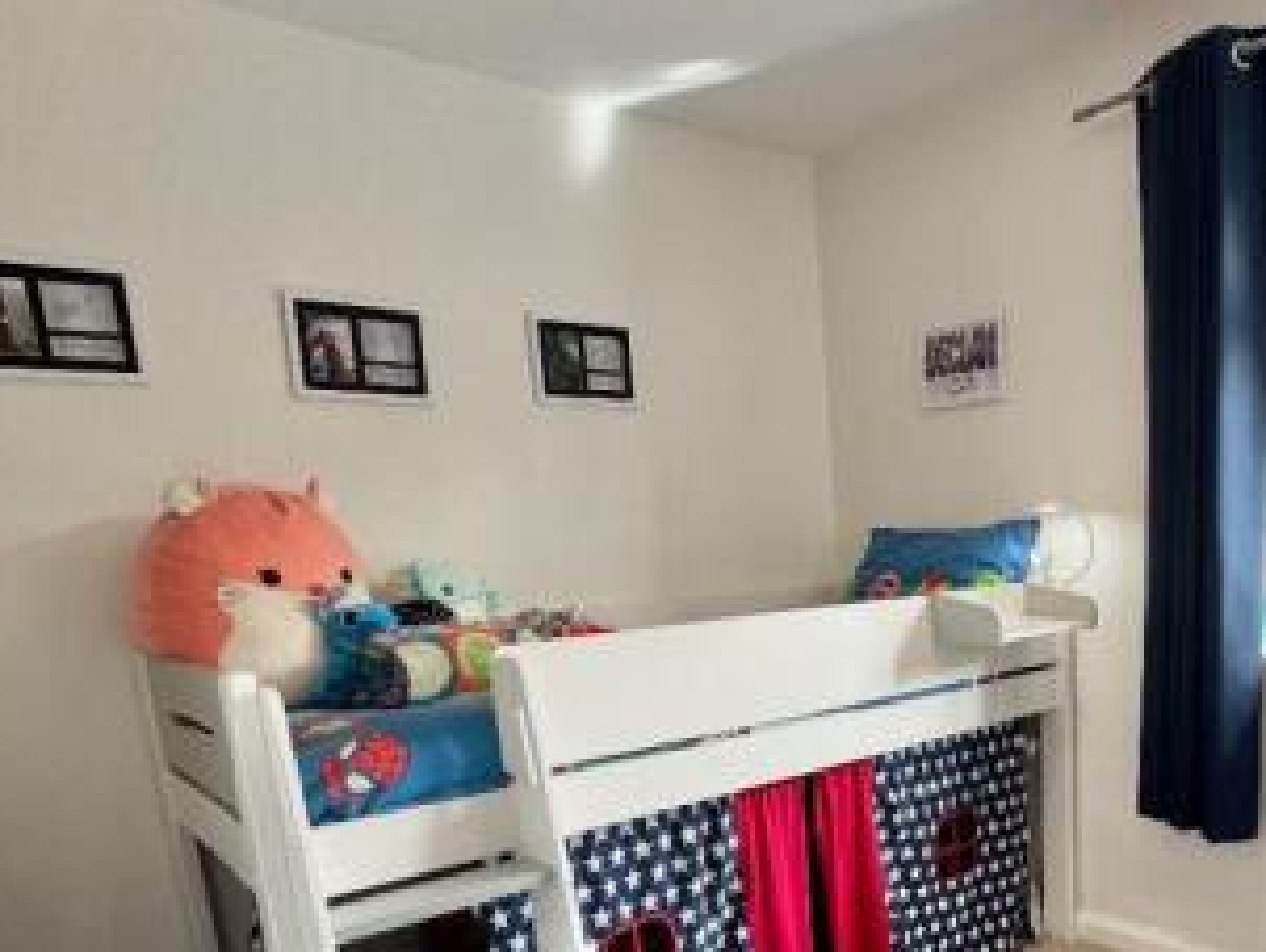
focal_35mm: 27
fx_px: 988
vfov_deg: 49.0
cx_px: 836
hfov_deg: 63.7
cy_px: 736
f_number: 2.2
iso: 80
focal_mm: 2.22
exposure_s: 1/100
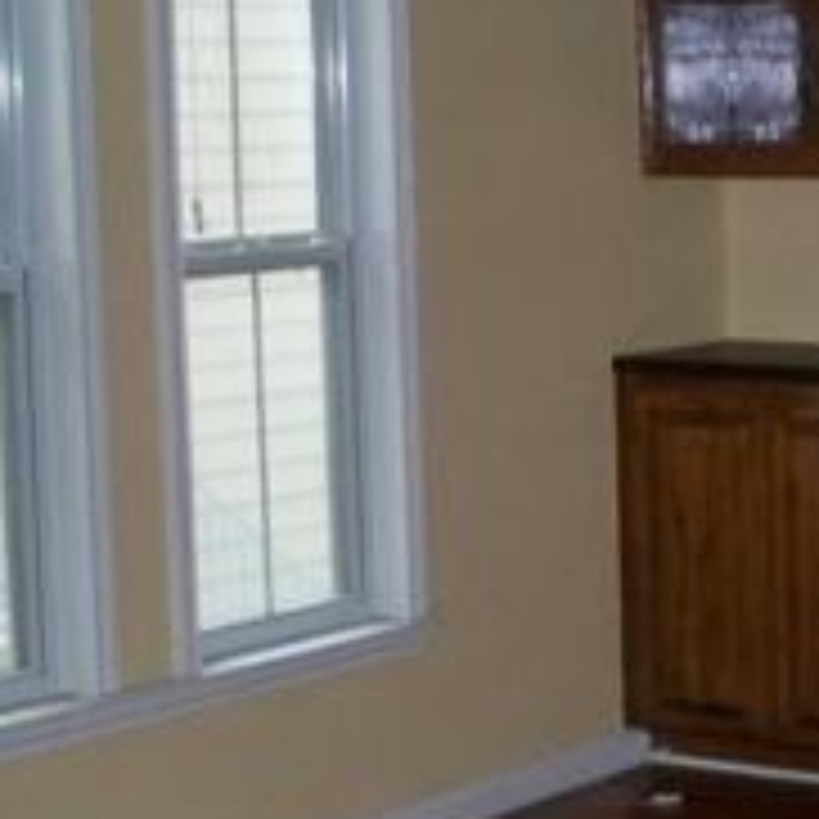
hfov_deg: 15.2
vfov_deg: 16.0
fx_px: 2918
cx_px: 1066
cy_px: 410
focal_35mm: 109
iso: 400
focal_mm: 6.3
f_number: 3.1
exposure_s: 1/60
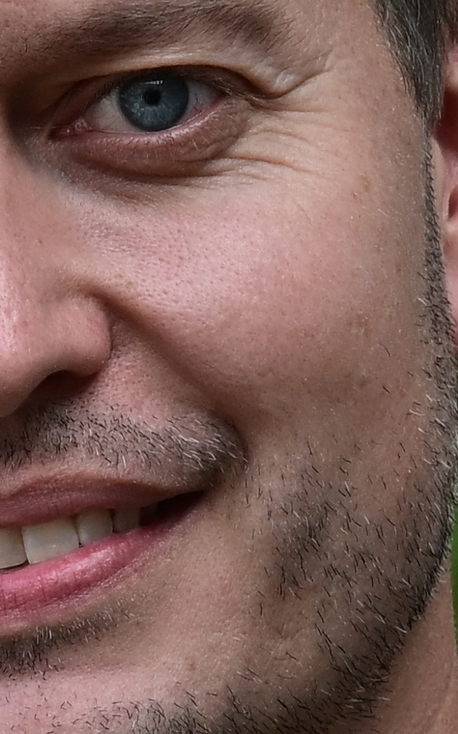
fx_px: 23198
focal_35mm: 1161
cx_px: 305
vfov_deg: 1.8
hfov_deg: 1.1
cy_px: 685
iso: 640
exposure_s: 1/250
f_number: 7.1
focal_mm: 170
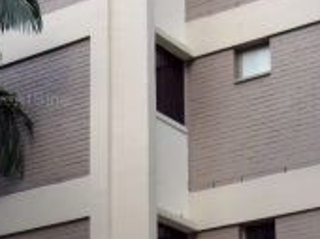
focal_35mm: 120
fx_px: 1108
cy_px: 290
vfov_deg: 12.0
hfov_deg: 16.4
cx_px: 102
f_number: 2.8
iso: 80
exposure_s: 1/125
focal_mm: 6.2
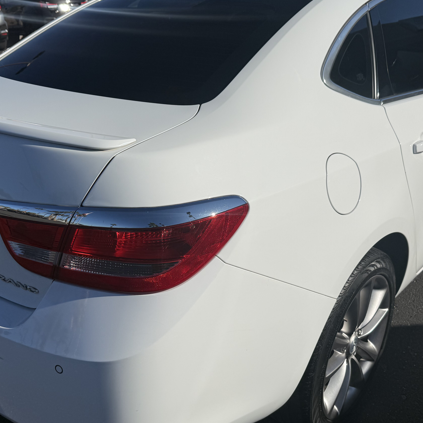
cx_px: 206
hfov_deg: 46.0
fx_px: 498
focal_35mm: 36
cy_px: 215
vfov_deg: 46.0
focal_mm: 6.76
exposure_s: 1/14286
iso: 64
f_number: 1.78
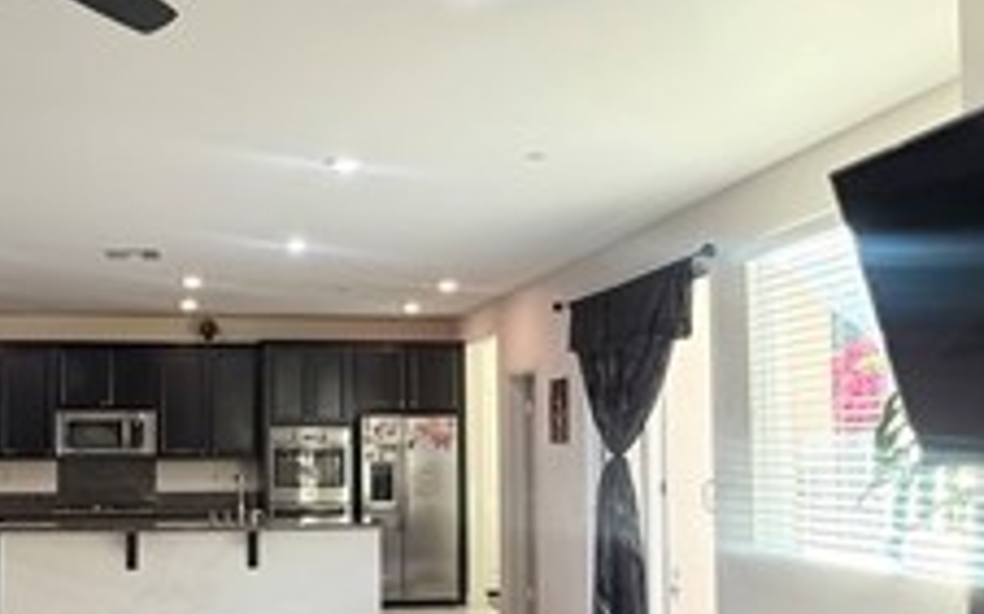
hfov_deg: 46.3
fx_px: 1126
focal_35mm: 42
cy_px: 401
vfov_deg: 30.3
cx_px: 305
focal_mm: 2.22
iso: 125
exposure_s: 1/120
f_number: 2.2
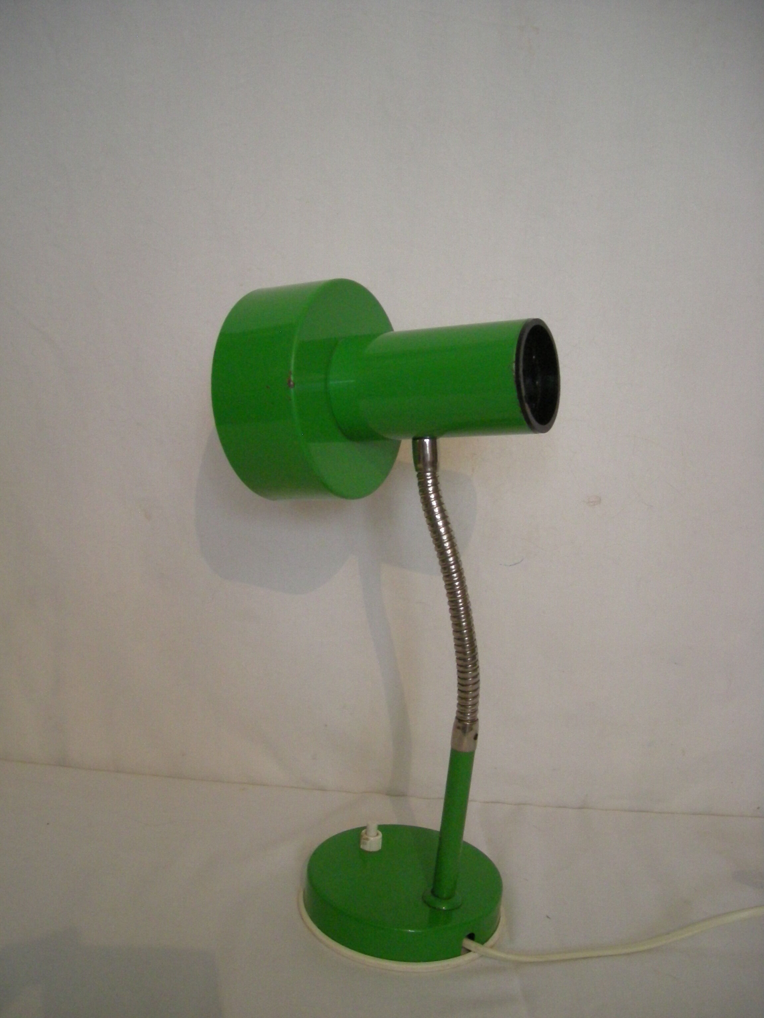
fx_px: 1030
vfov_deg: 52.6
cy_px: 509
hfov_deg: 40.7
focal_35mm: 35
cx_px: 382
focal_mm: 5.7
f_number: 2.8
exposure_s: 1/48
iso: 400
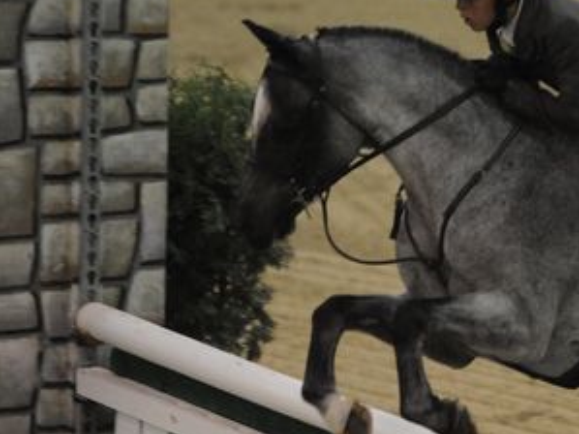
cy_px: 335
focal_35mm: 411
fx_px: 6872
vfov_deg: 3.6
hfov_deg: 4.8
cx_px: 490
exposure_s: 1/400
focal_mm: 200
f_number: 2.8
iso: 6400
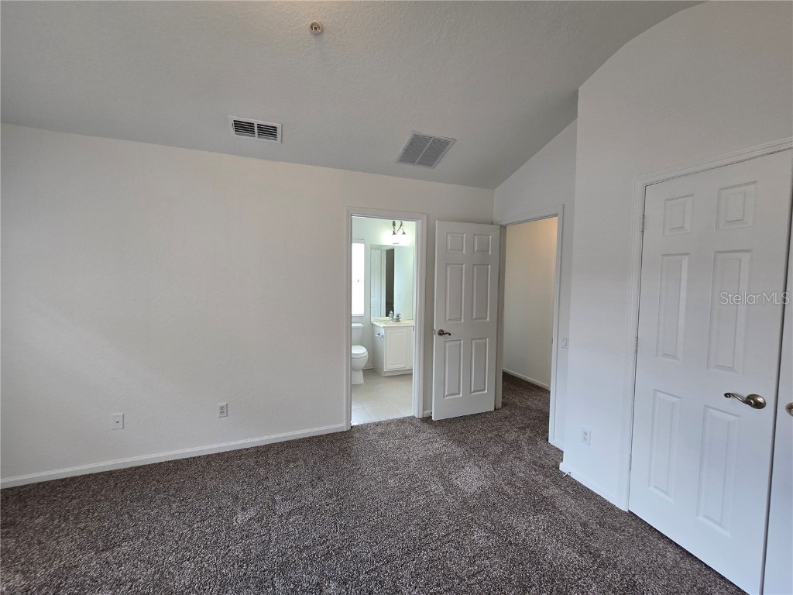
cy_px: 298
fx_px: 298
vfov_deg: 89.9
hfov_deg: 106.2
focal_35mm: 13
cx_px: 396
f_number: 2.2
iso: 100
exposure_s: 1/60
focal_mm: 2.2
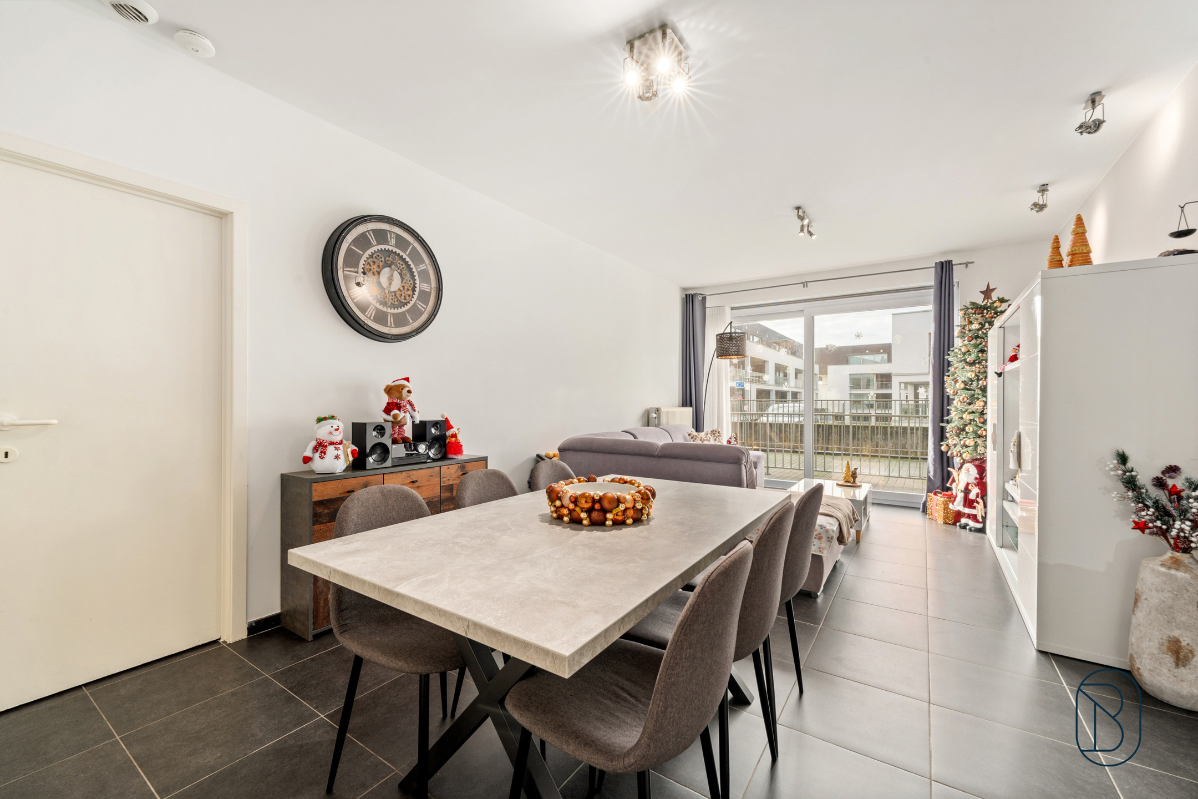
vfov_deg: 81.2
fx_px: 466
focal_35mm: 14
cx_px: 599
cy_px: 400
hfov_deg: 104.3
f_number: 11
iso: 250
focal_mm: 14
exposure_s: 1
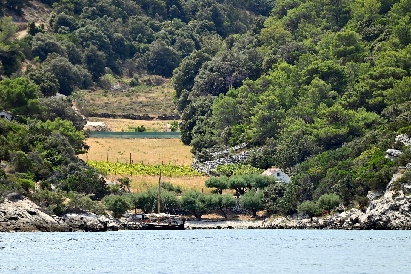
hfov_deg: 7.4
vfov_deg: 4.9
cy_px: 137
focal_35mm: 280
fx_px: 3197
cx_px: 206
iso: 250
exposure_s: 1/1000
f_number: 5.6
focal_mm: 280
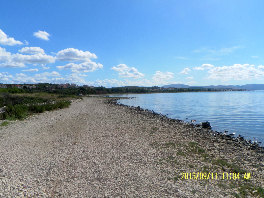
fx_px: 198
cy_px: 99
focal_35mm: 26
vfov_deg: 53.1
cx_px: 132
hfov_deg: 67.3
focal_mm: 4.6
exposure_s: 1/640
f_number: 6.3
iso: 80
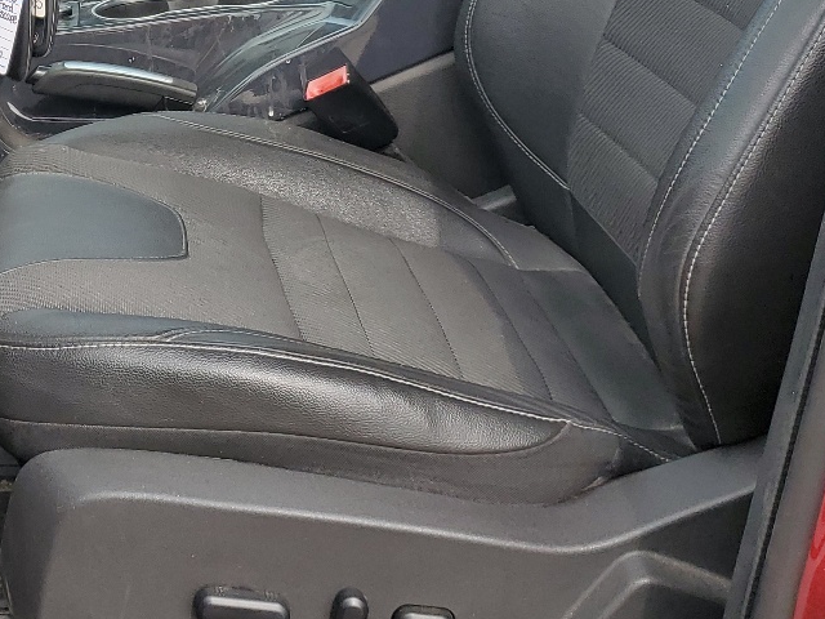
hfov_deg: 28.3
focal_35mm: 65
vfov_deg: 21.3
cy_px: -81
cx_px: 35
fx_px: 1549
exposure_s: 1/667
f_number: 1.5
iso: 50
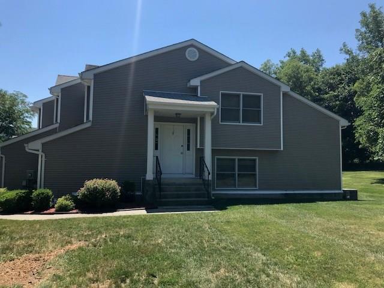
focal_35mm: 28
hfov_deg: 63.4
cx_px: 192
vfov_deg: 49.7
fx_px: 311
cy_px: 144
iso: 20
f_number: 1.8
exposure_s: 1/1681
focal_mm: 3.99
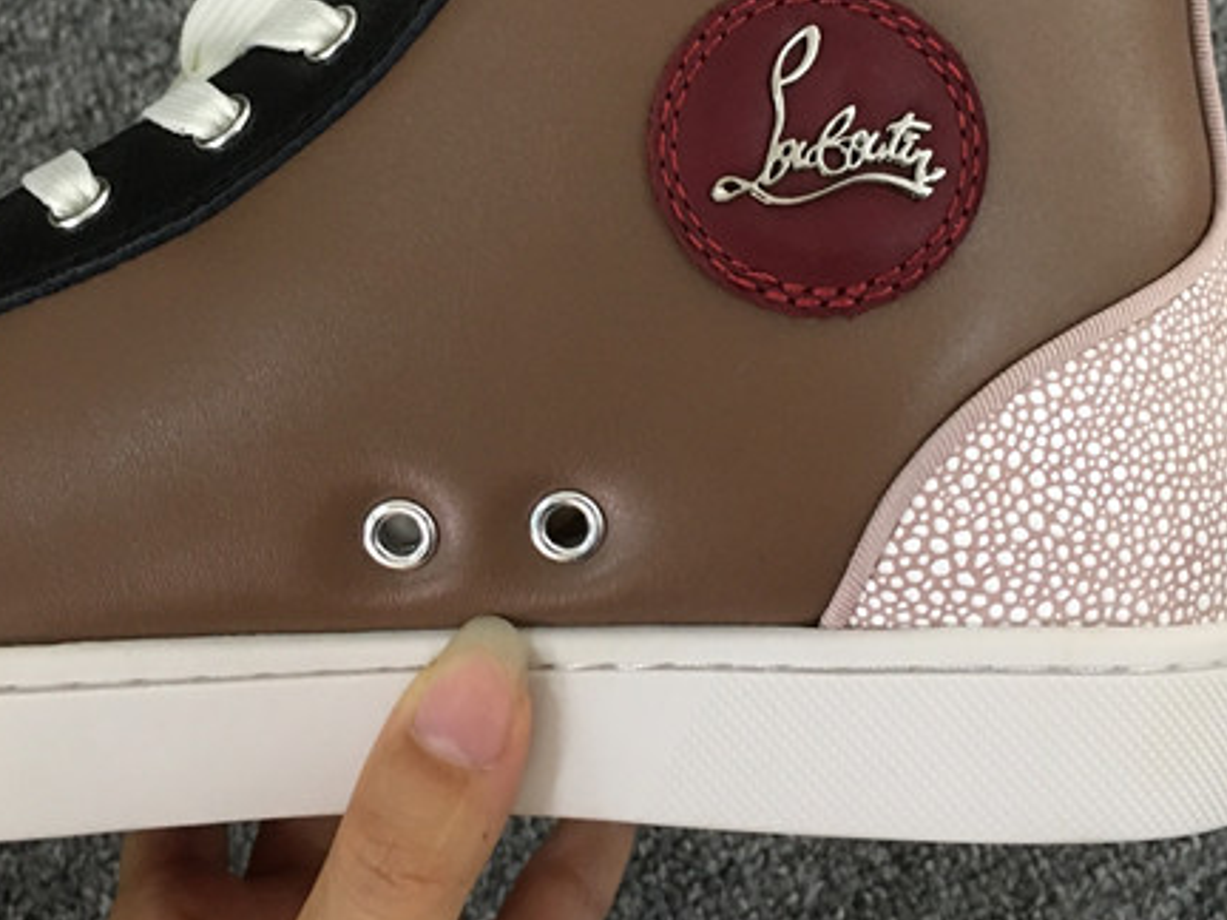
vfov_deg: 30.4
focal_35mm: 47
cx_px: 591
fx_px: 1666
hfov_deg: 40.4
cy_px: 243
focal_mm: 4.15
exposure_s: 1/8
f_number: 2.2
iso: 100
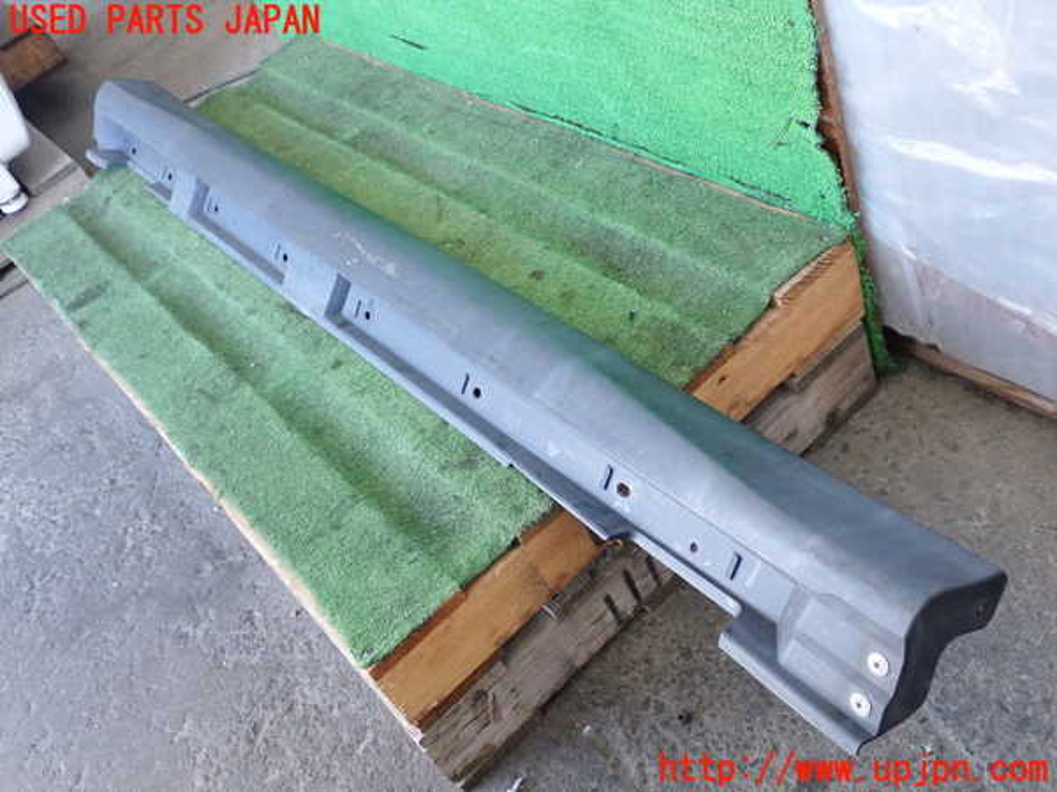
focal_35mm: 36
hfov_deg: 51.4
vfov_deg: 39.7
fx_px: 1099
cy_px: 396
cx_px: 528
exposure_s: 1/125
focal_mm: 6.37
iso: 640
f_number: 2.5
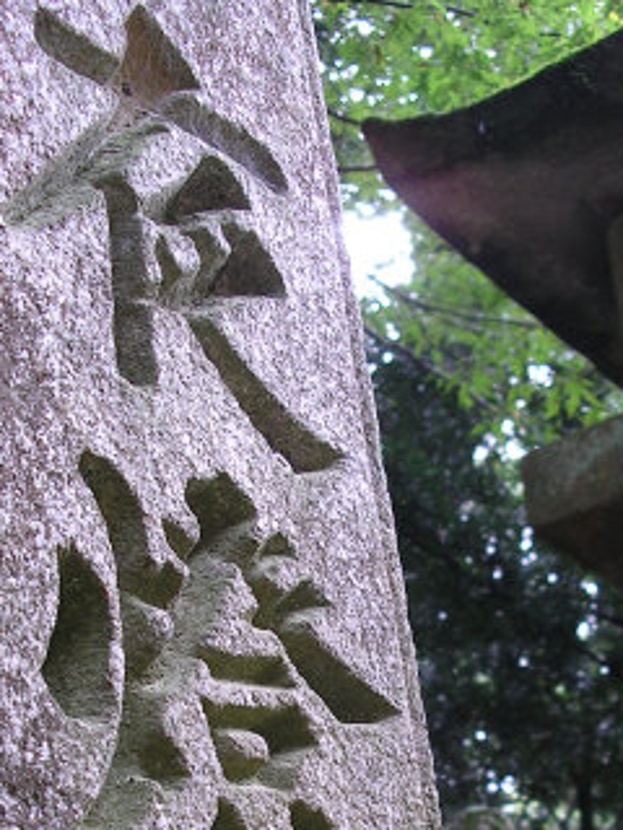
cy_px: 778
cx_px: 319
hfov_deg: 17.2
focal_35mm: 86
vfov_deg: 22.1
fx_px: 2064
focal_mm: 9.3
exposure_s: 1/52
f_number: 3
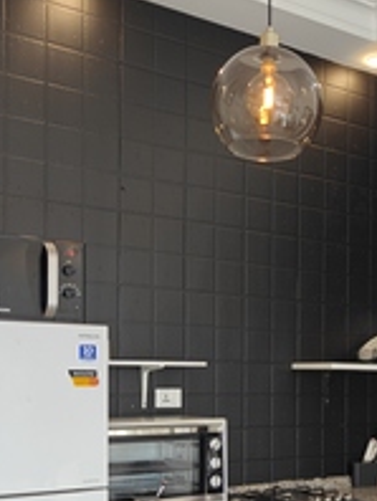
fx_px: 768
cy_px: 393
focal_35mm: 53
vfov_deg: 35.1
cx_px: 285
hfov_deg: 27.2
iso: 50
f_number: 1.6
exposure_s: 1/100
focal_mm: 6.06
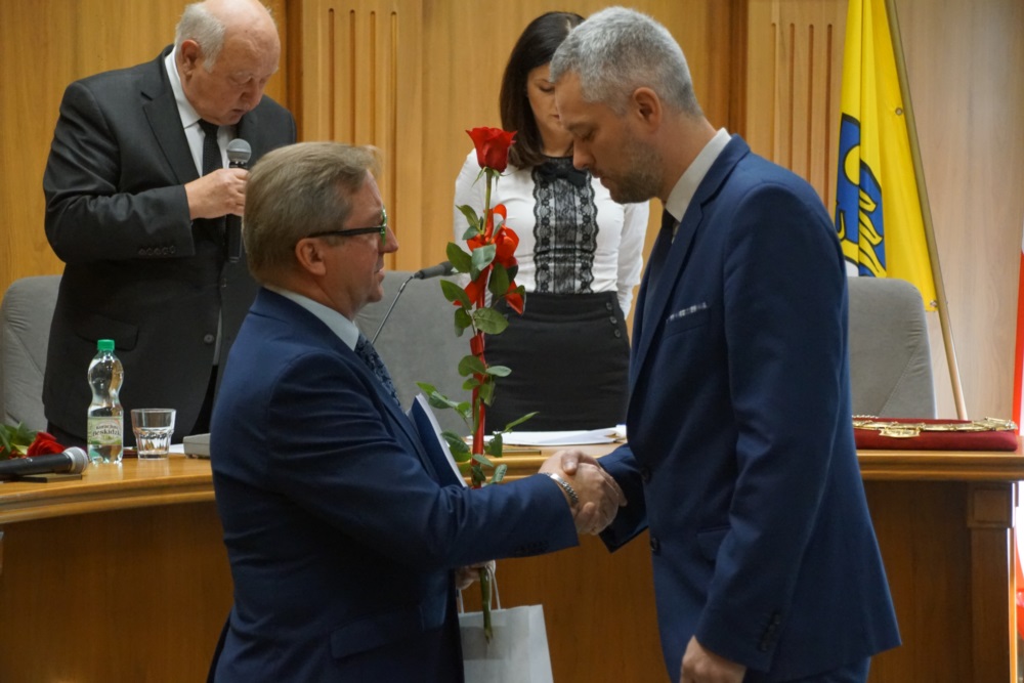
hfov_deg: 18.2
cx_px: 512
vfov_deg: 12.2
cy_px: 342
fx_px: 3200
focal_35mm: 112
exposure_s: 1/125
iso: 3200
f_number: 5.6
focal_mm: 75
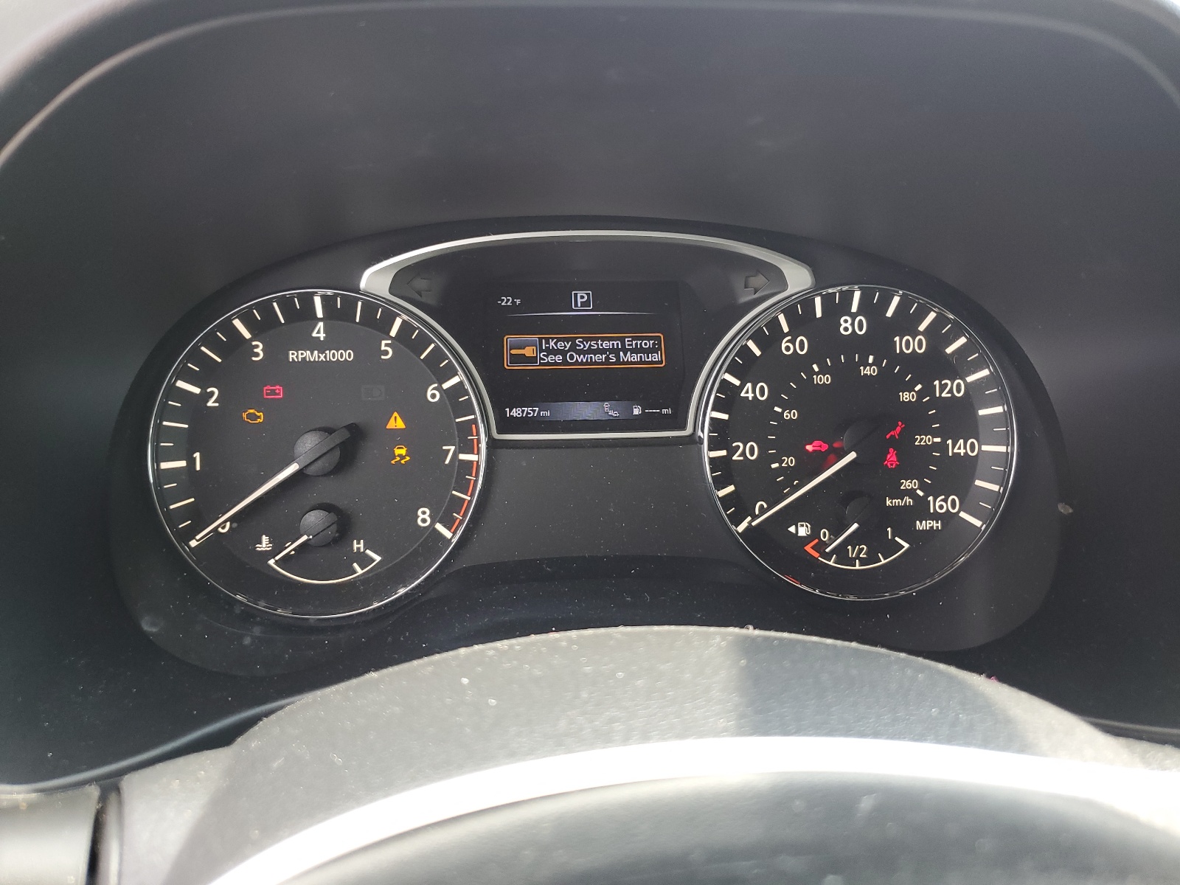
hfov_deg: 67.3
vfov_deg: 53.1
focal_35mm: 26
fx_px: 886
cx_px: 590
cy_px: 442
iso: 71
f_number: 1.5
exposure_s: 1/120
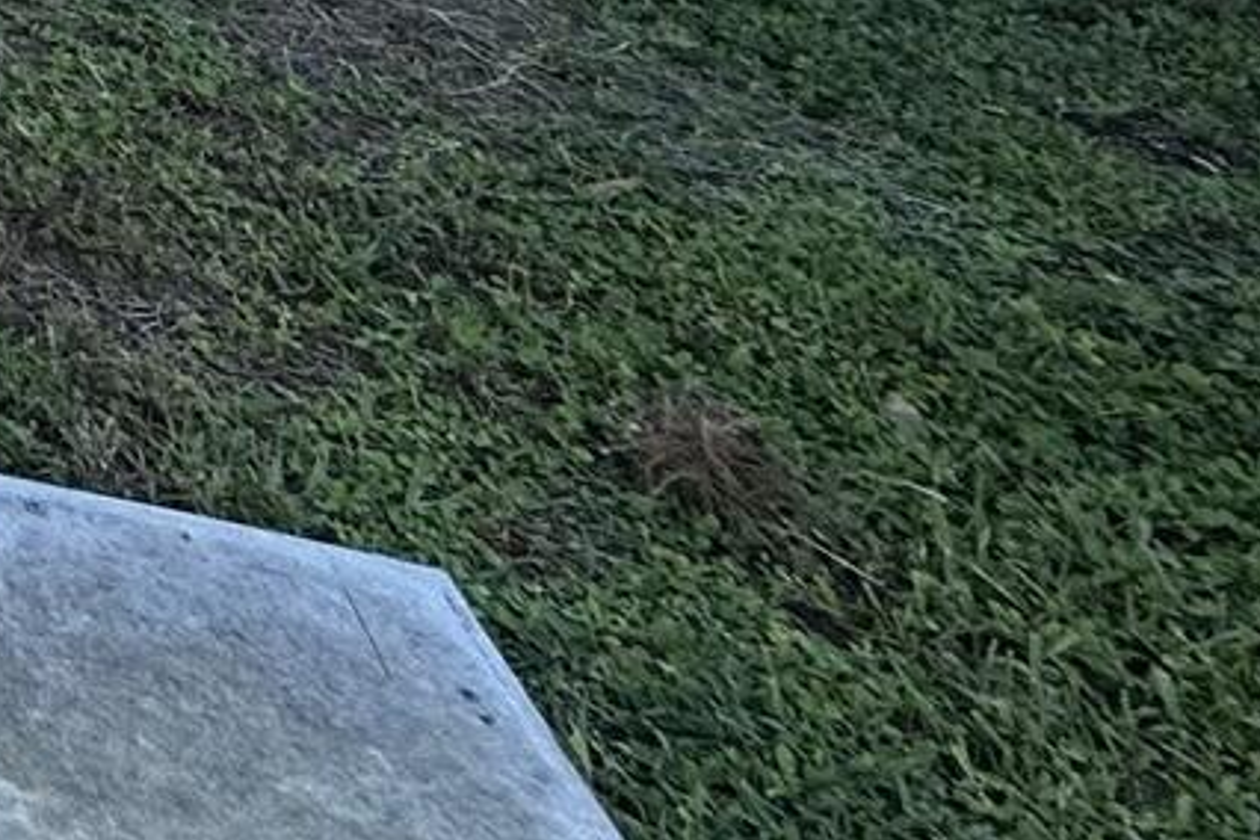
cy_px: -1189
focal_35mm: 70
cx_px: -1559
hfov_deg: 16.5
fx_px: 2450
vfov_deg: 13.7
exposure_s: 1/523
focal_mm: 2.22
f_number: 2.2
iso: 40
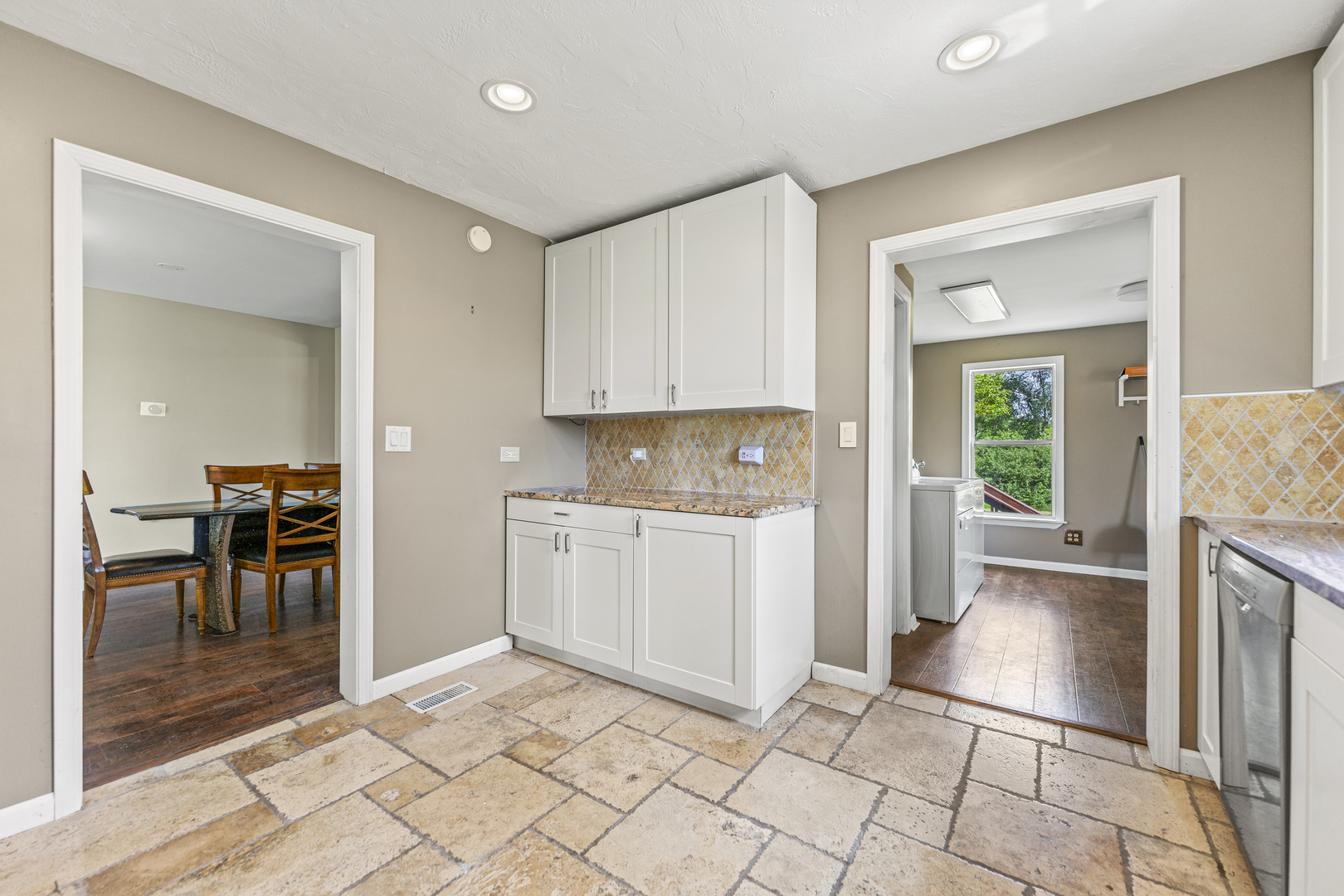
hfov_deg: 104.3
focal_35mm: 14
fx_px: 523
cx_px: 672
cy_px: 448
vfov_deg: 81.2
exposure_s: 1/13
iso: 100
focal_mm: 14
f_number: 2.8
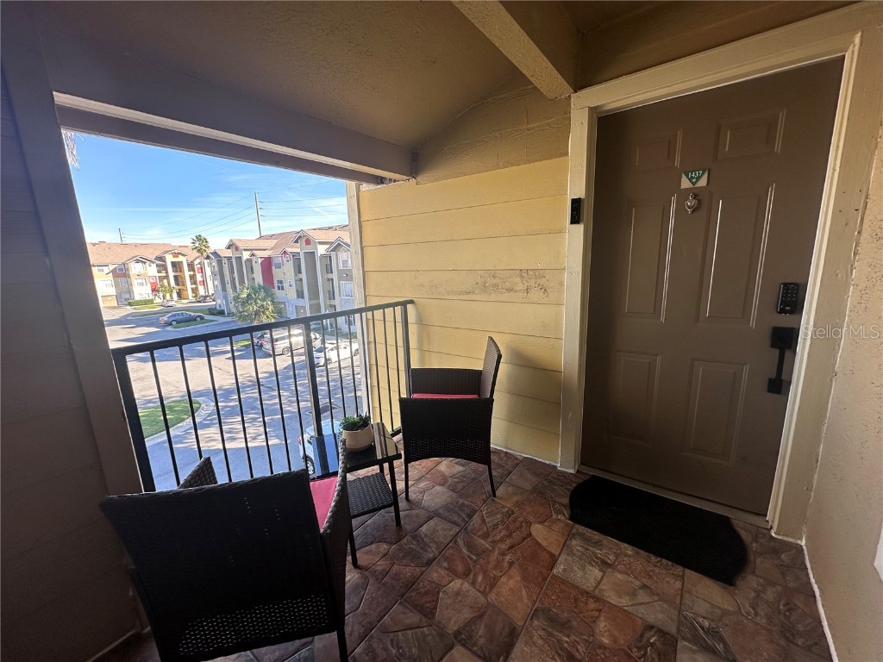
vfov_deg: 85.7
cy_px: 331
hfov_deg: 102.1
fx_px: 357
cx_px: 442
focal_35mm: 14
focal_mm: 2.22
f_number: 2.2
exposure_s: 1/203
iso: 40
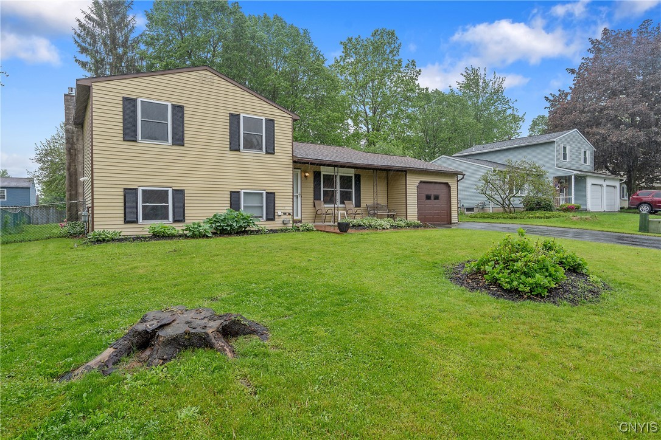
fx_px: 349
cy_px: 220
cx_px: 330
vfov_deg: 64.6
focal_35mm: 19
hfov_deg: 86.9
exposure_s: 1/100
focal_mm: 19
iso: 200
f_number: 9
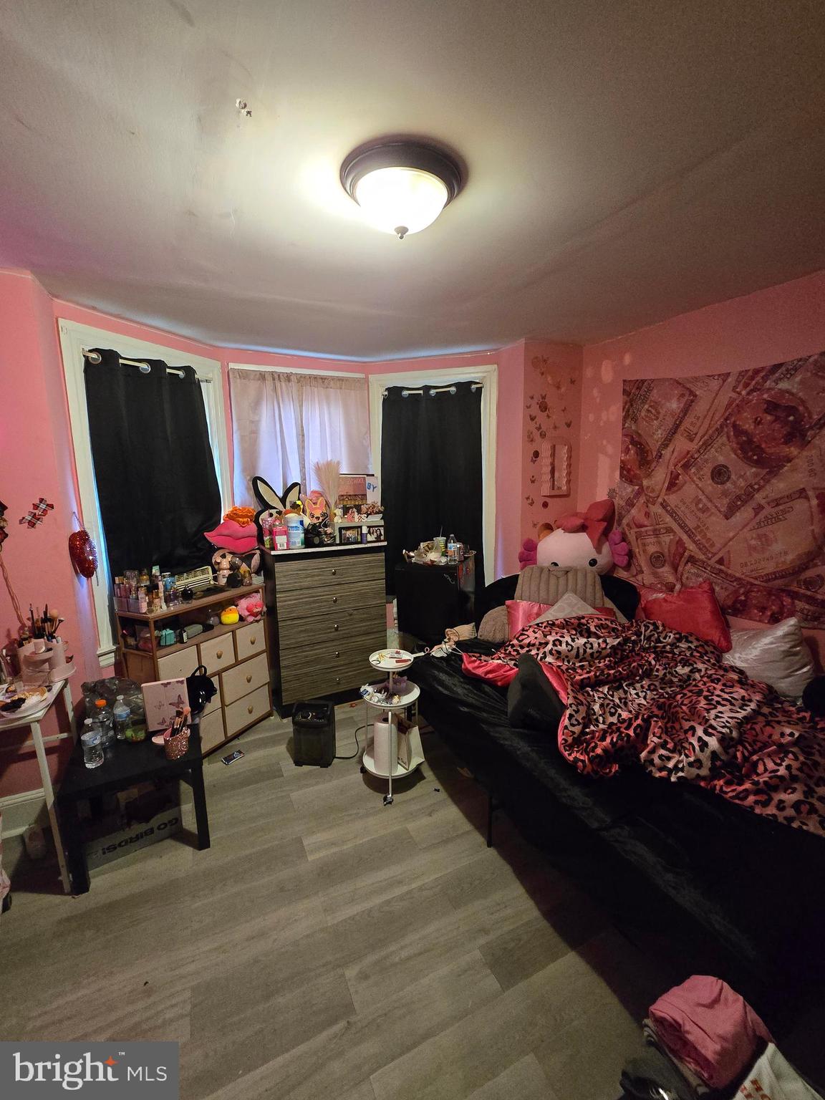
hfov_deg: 89.9
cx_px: 412
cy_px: 550
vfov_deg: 106.2
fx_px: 413
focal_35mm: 13
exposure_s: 1/60
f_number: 2.2
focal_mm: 2.2
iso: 1250
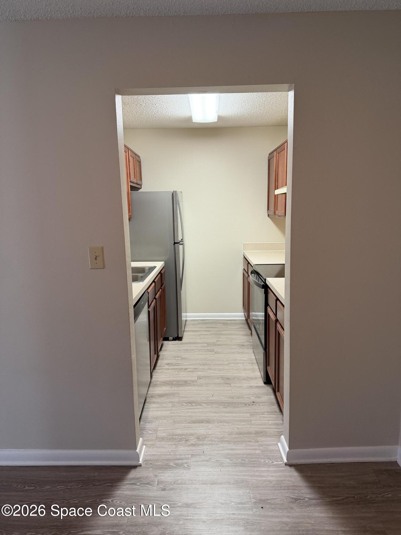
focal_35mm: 24
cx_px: 200
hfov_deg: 56.8
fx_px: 371
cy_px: 268
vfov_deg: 71.6
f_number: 1.78
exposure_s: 1/60
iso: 200
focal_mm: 6.76
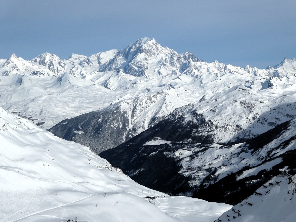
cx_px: 148
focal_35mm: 98
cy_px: 111
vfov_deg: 15.1
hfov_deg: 20.0
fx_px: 838
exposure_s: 1/800
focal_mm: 17.5
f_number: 6.3
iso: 80
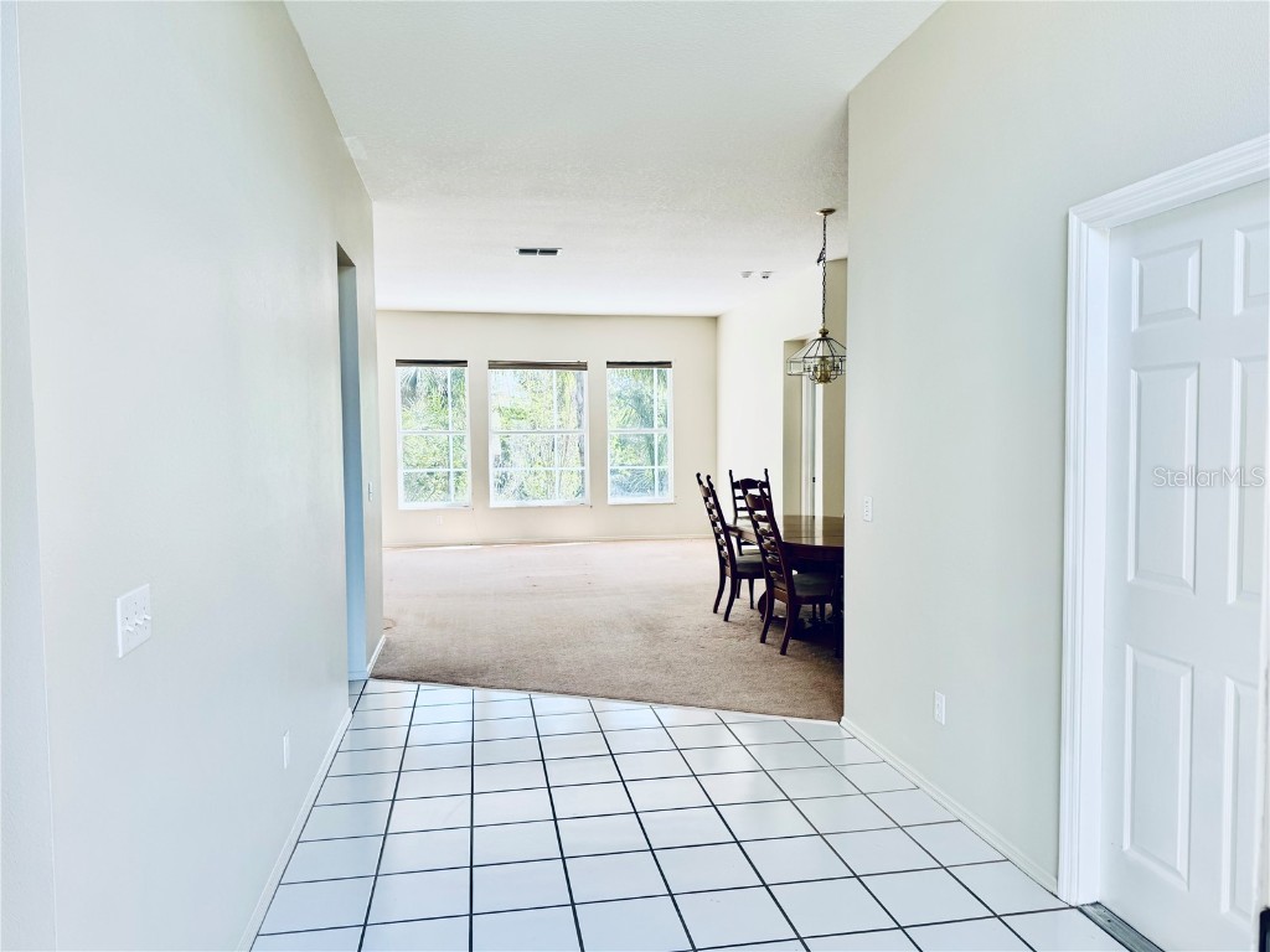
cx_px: 635
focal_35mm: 24
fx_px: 881
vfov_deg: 56.8
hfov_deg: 71.6
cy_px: 476
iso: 64
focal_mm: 6.76
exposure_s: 1/204
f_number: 1.78
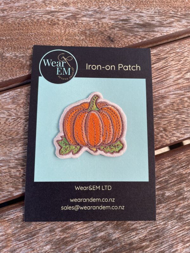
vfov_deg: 67.3
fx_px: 190
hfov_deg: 53.1
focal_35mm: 26
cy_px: 126
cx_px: 95
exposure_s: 1/1114
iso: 50
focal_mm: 4.2
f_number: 1.6
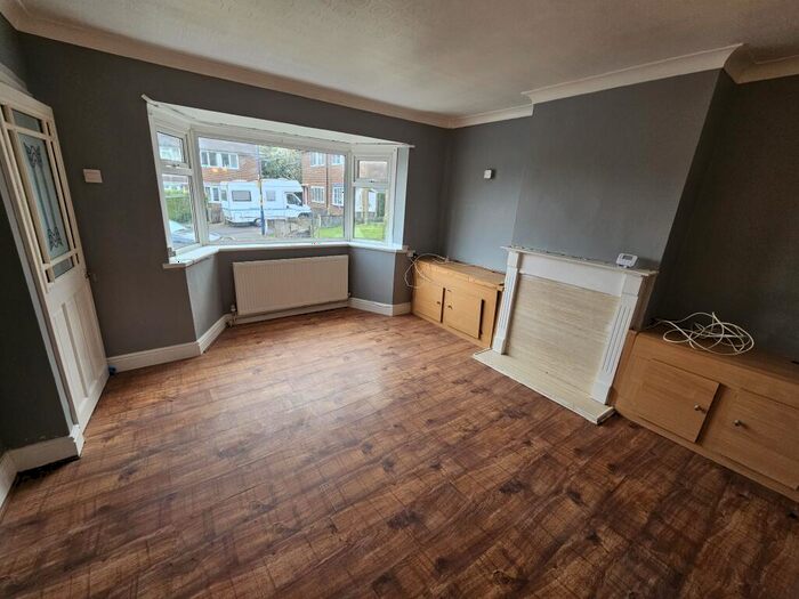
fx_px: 300
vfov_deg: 89.9
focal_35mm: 13
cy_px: 300
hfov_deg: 106.2
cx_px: 400
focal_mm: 2.2
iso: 160
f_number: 2.2
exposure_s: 1/190
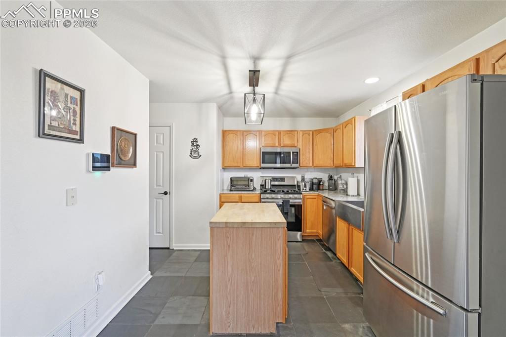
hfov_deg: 100.4
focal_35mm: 15
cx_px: 253
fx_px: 211
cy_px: 168
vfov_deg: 77.3
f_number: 8
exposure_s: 1/13
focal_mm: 10
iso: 800
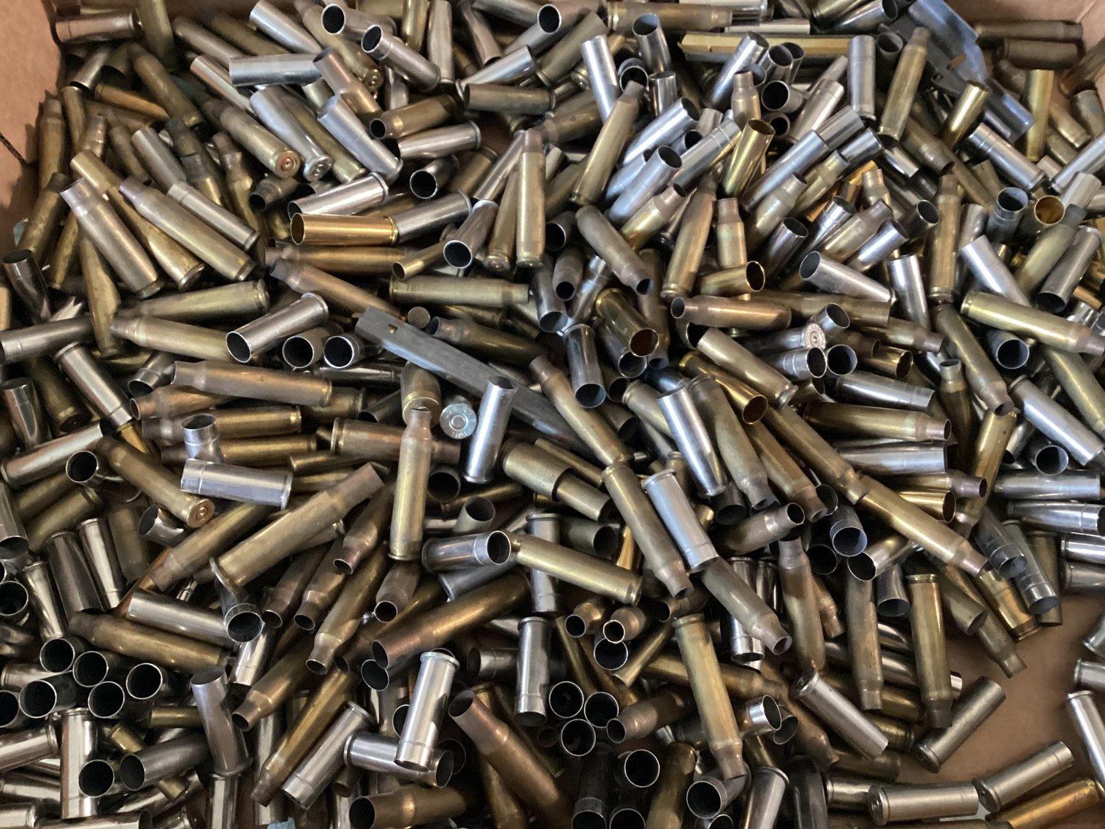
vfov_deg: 45.4
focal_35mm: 31
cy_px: 414
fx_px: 990
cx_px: 552
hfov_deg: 58.3
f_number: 2.4
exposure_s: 1/30
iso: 640
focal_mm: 3.3
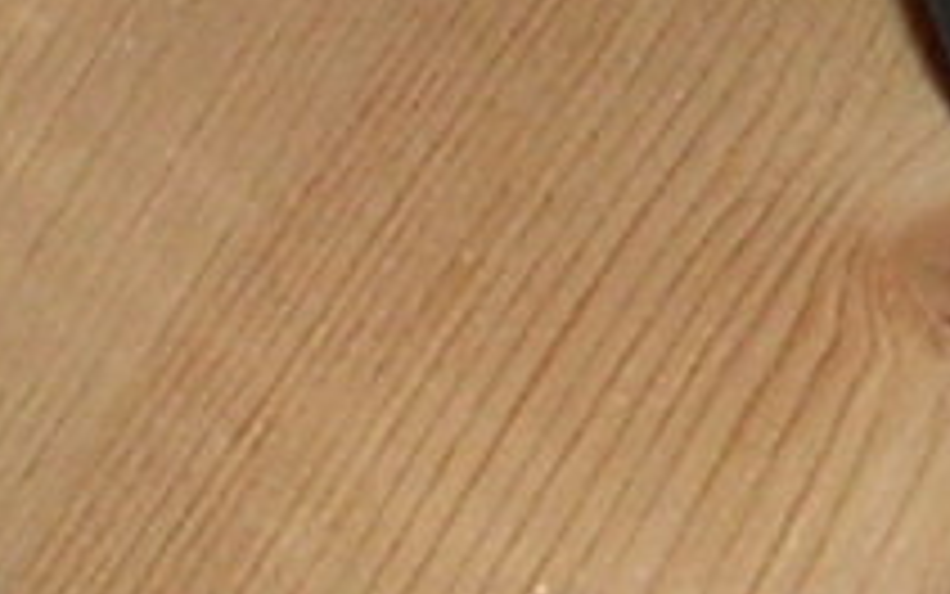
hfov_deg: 6.8
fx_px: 7925
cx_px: 1175
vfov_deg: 4.2
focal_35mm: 306
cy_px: -914
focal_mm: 5.8
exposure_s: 1/60.1
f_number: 2.8
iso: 50
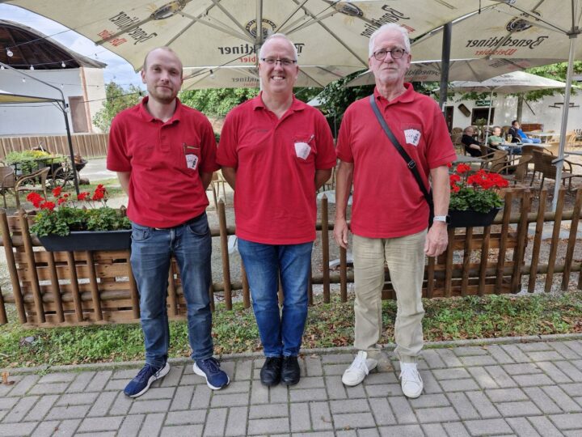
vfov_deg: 58.9
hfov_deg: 73.9
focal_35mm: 23
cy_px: 218
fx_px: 387
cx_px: 291
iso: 50
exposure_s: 1/350
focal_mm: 5.54
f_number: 1.8
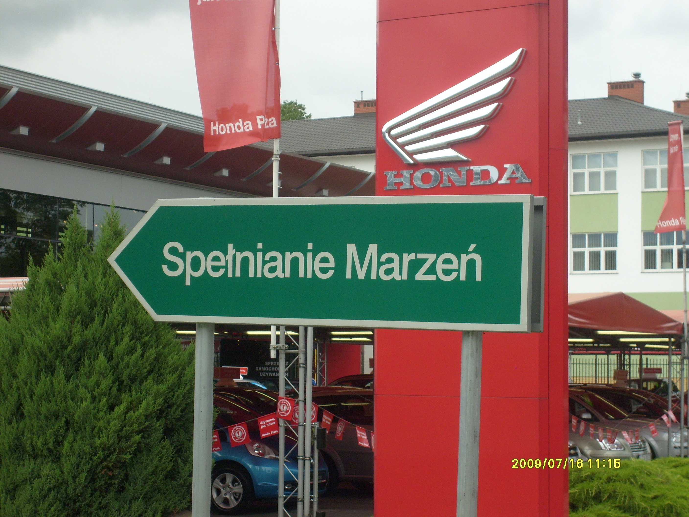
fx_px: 1612
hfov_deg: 24.1
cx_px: 344
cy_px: 258
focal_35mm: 81
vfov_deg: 18.2
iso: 80
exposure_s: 1/500
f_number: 4.2
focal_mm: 13.7
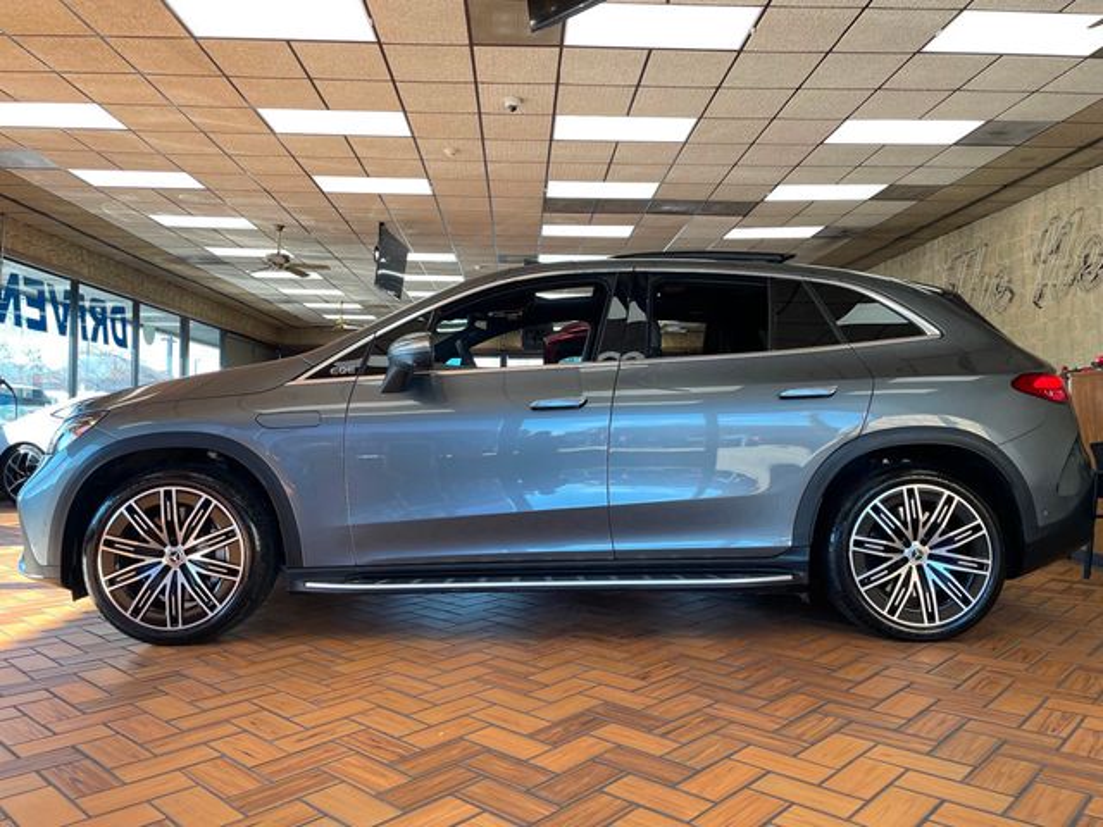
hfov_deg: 67.3
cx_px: 552
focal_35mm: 26
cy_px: 414
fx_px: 828
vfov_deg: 53.1
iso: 32
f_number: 1.6
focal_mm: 4.2
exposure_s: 1/126
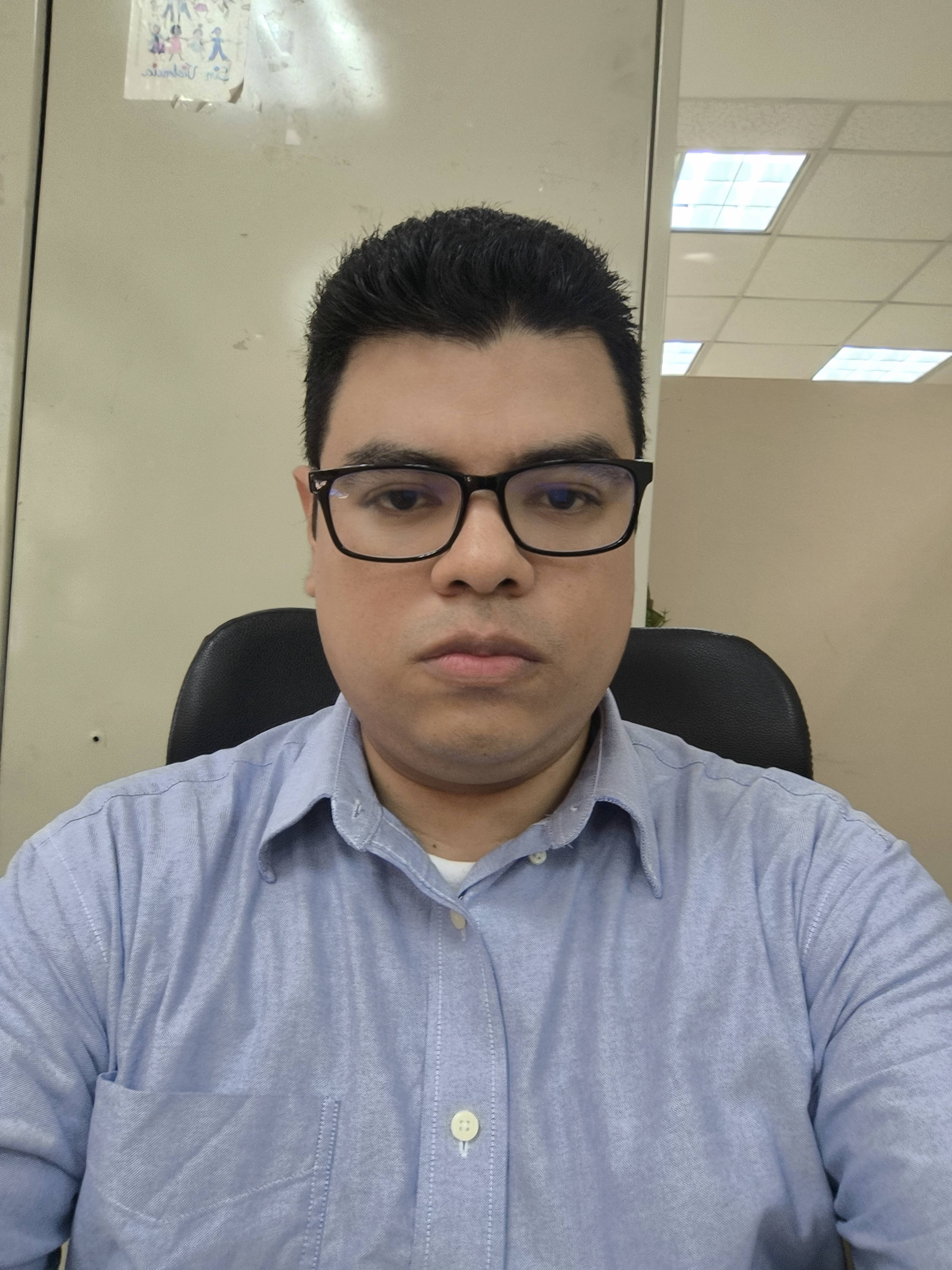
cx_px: 476
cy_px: 635
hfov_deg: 56.8
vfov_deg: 71.6
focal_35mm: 24
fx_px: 880
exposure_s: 1/30
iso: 80
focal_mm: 3.27
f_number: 2.4
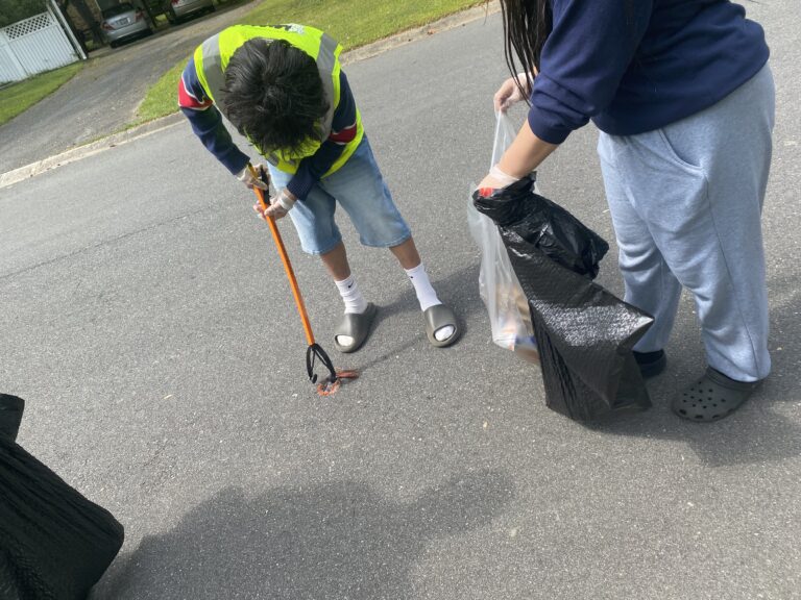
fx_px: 602
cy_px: 300
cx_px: 400
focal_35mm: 26
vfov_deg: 53.1
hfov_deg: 67.3
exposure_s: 1/898
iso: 32
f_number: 1.8
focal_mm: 4.25
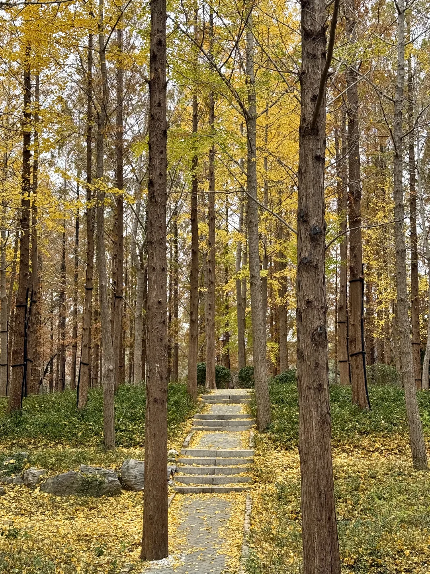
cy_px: 287
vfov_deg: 39.7
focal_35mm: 48
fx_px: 795
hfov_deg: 30.3
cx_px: 215
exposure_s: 1/762
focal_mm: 6.76
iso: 80
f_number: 1.78
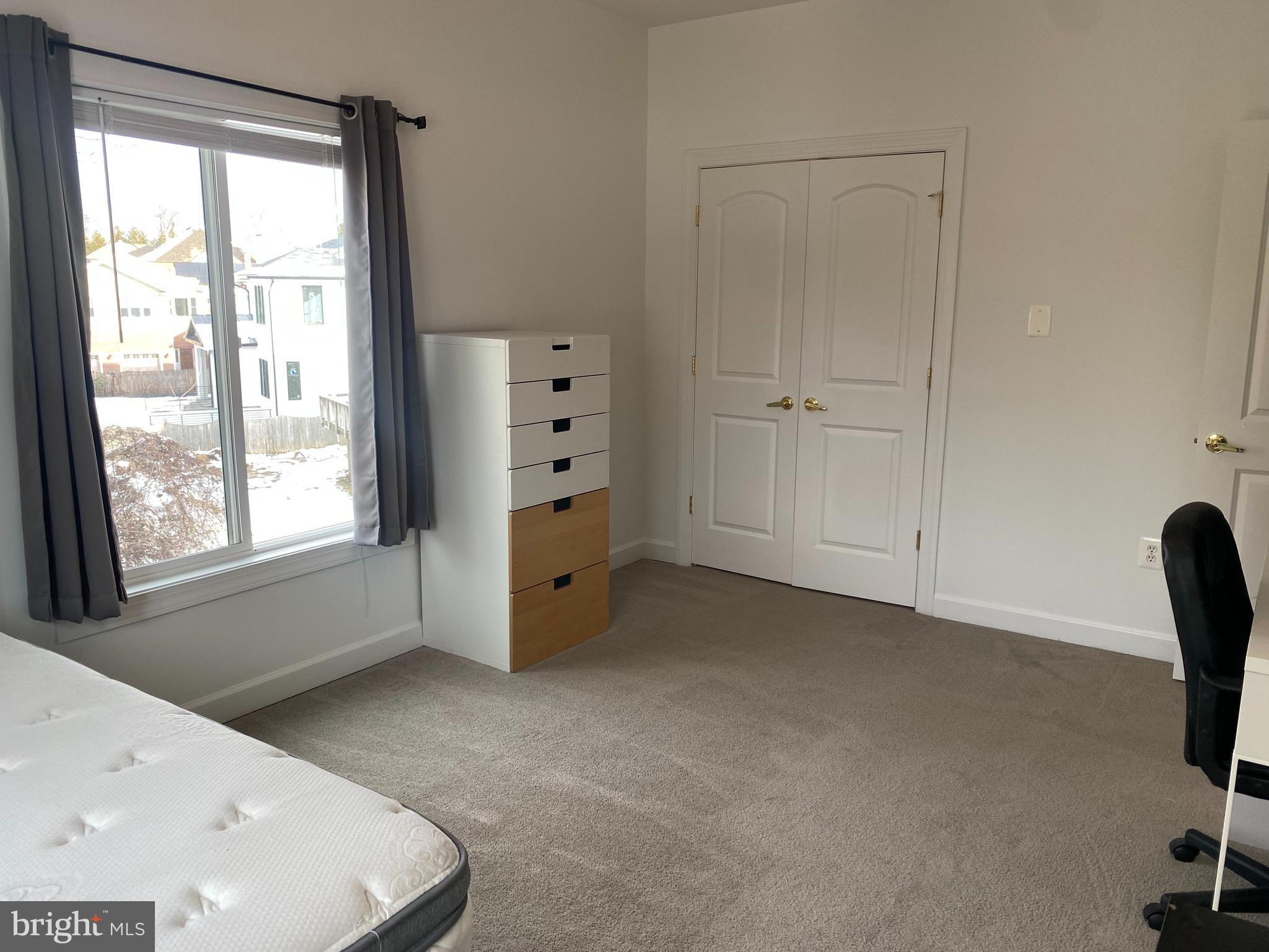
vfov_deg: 53.1
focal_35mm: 26
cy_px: 476
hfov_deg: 67.3
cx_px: 634
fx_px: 953
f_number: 1.8
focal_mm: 4.25
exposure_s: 1/120
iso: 64
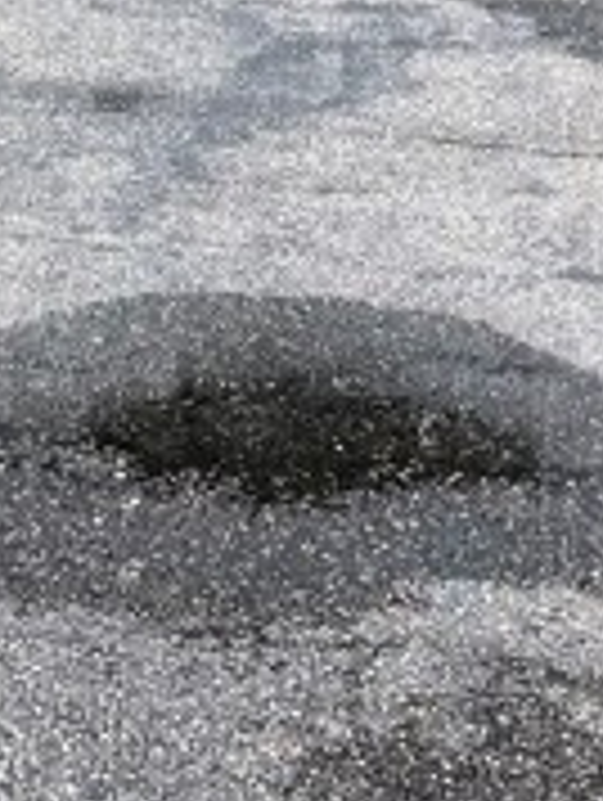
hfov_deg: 12.5
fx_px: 2595
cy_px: -441
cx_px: -351
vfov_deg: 15.9
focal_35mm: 112
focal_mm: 5.1
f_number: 1.6
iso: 50
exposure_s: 1/534
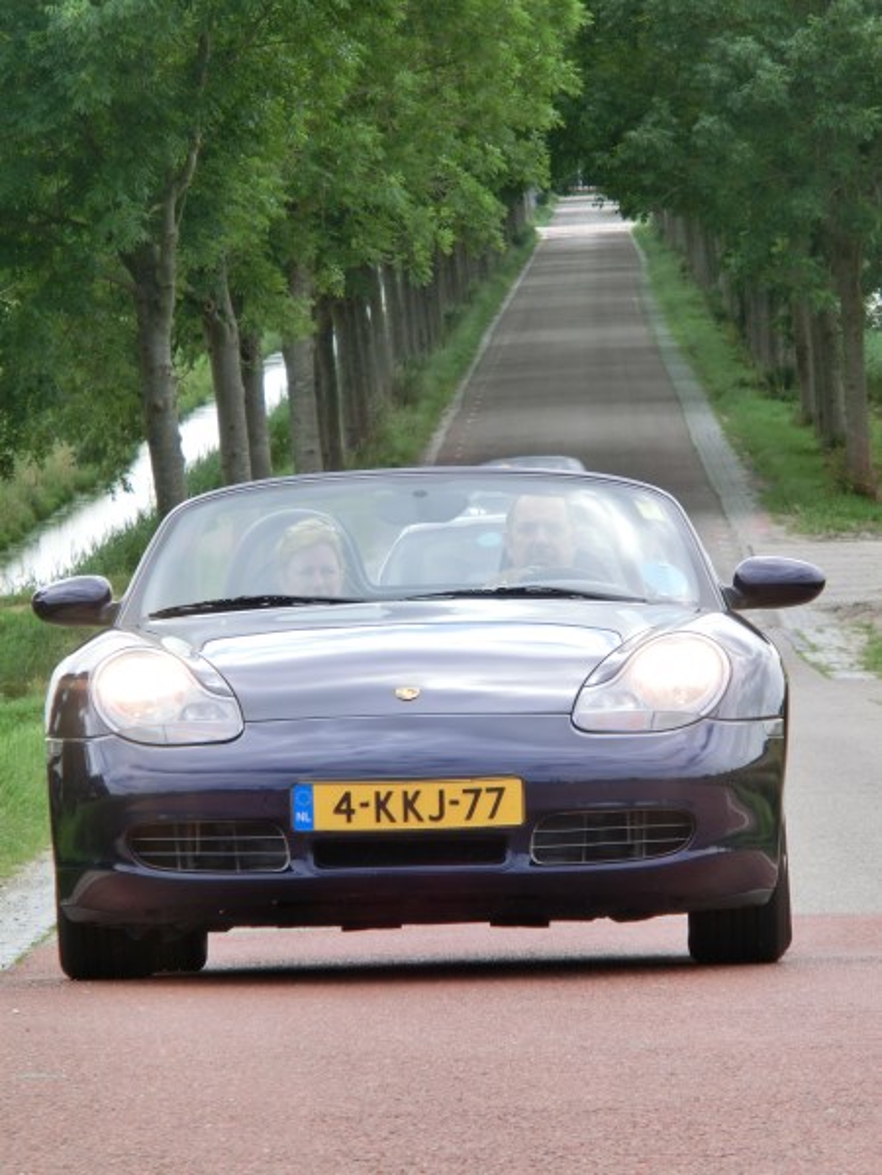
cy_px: 588
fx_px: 10192
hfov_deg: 5.0
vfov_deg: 6.6
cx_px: 441
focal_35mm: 300
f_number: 5.9
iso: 100
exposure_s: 1/200
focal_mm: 53
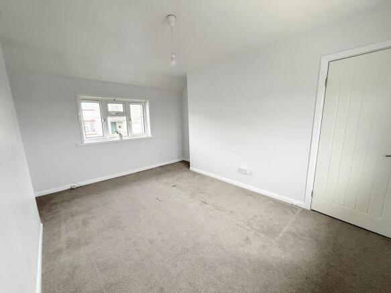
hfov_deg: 102.1
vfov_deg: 85.7
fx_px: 158
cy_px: 146
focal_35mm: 14
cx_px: 196
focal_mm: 2.22
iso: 200
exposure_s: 1/99
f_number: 2.2
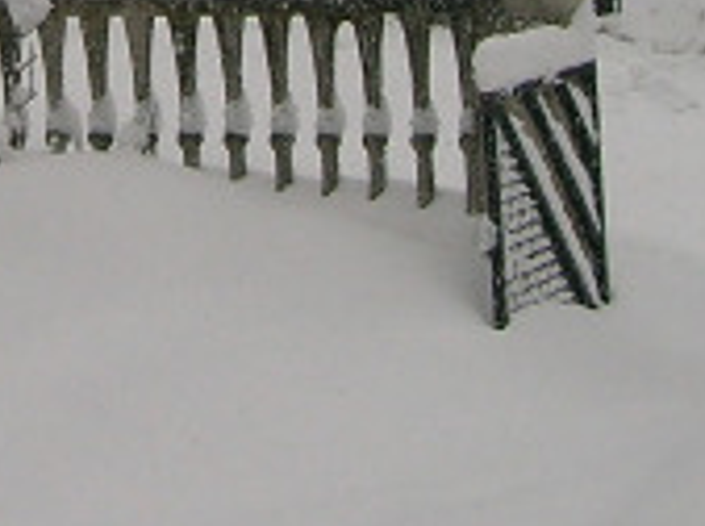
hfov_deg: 12.2
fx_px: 3272
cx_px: 71
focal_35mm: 161
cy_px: -380
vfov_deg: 8.8
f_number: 4.9
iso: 50
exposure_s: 1/214
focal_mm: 5.7
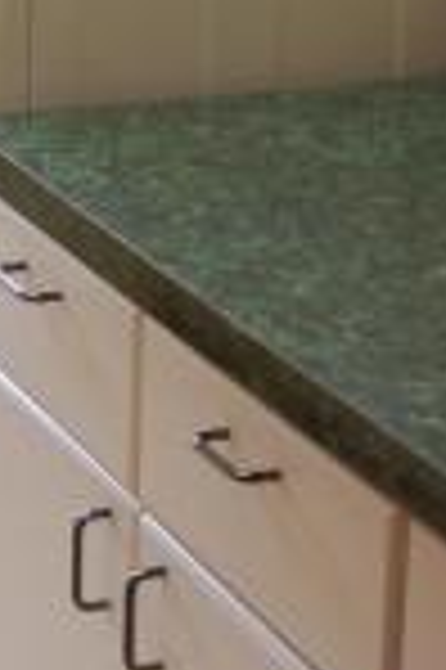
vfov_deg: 11.8
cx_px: 45
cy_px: -196
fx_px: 3166
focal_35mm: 170
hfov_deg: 8.0
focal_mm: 22
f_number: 3.8
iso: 400
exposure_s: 1/40
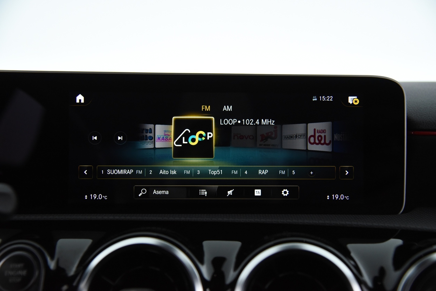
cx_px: 218
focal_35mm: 48
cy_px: 146
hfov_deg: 41.1
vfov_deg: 28.1
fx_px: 582
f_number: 4
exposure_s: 1/60
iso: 4000
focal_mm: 48
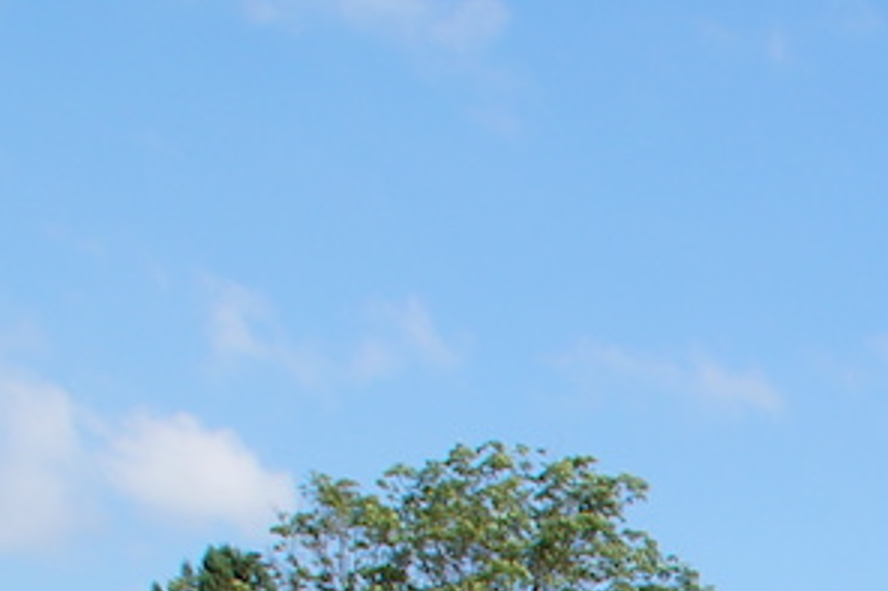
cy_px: 1370
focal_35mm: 146
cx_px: 1524
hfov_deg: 12.9
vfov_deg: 8.6
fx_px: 3599
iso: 100
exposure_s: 1/100
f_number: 10
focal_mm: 18
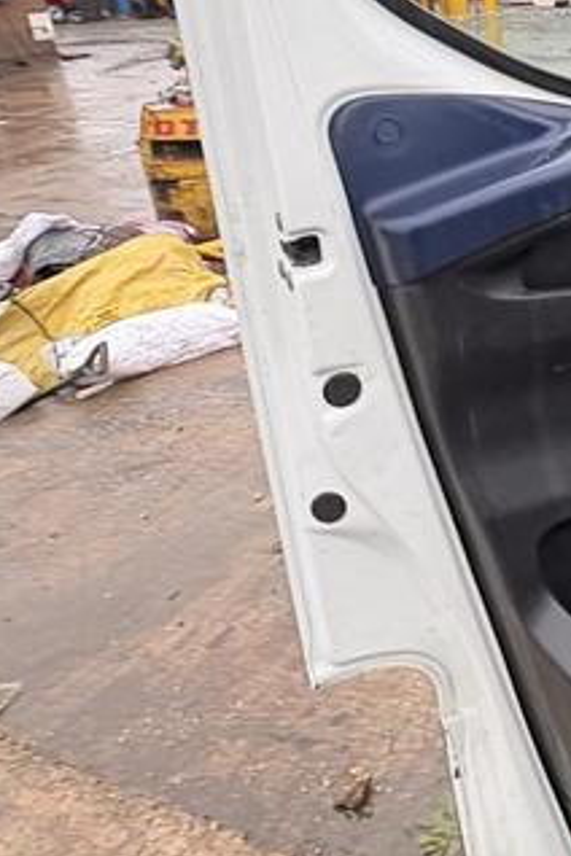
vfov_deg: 45.4
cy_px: 191
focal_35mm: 41
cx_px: 722
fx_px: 975
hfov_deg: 27.7
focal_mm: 2.22
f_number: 2.2
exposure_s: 1/99
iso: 160
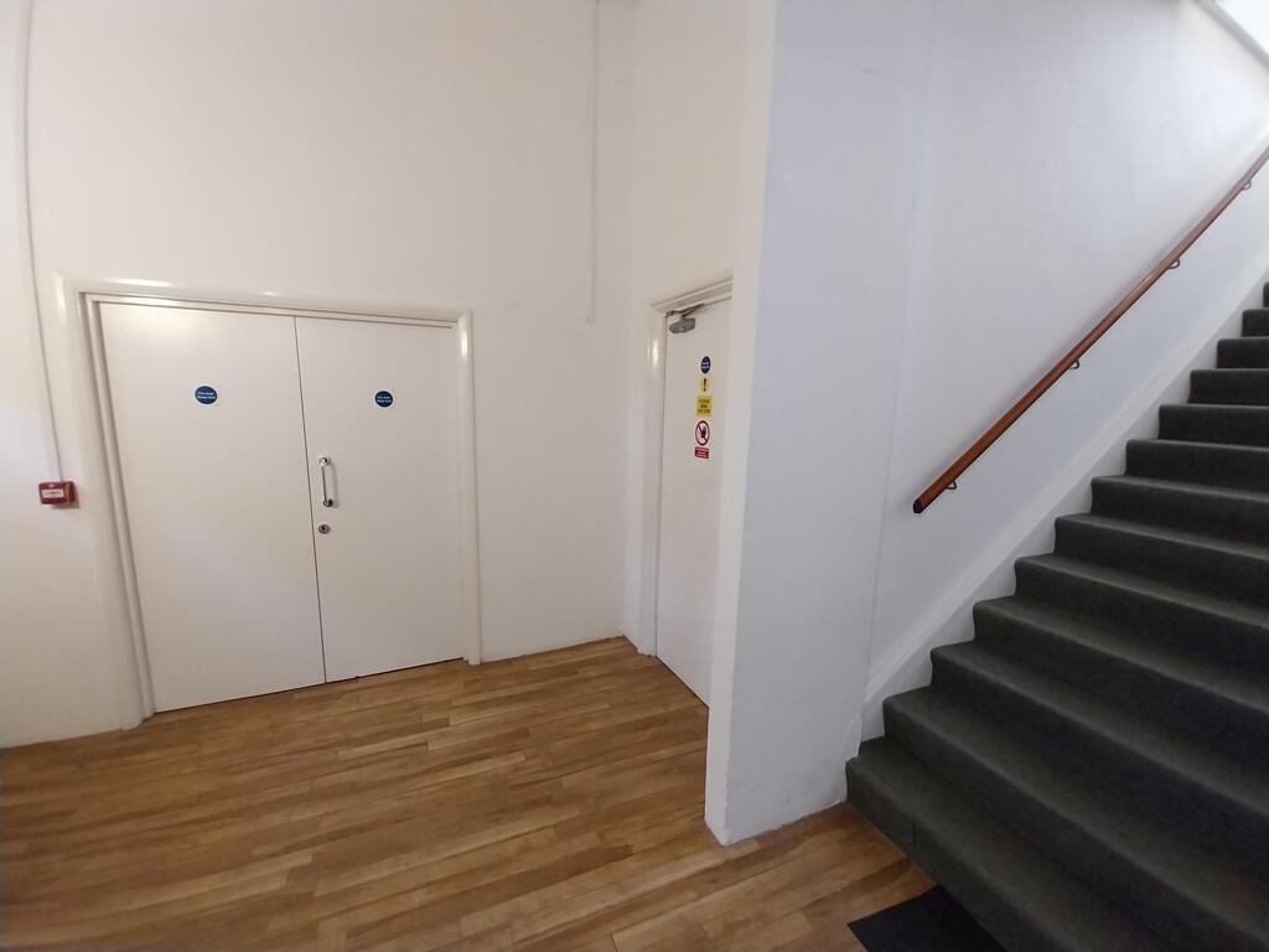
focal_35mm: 13
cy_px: 476
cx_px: 634
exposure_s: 1/33.4
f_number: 2.2
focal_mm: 1.13
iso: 200
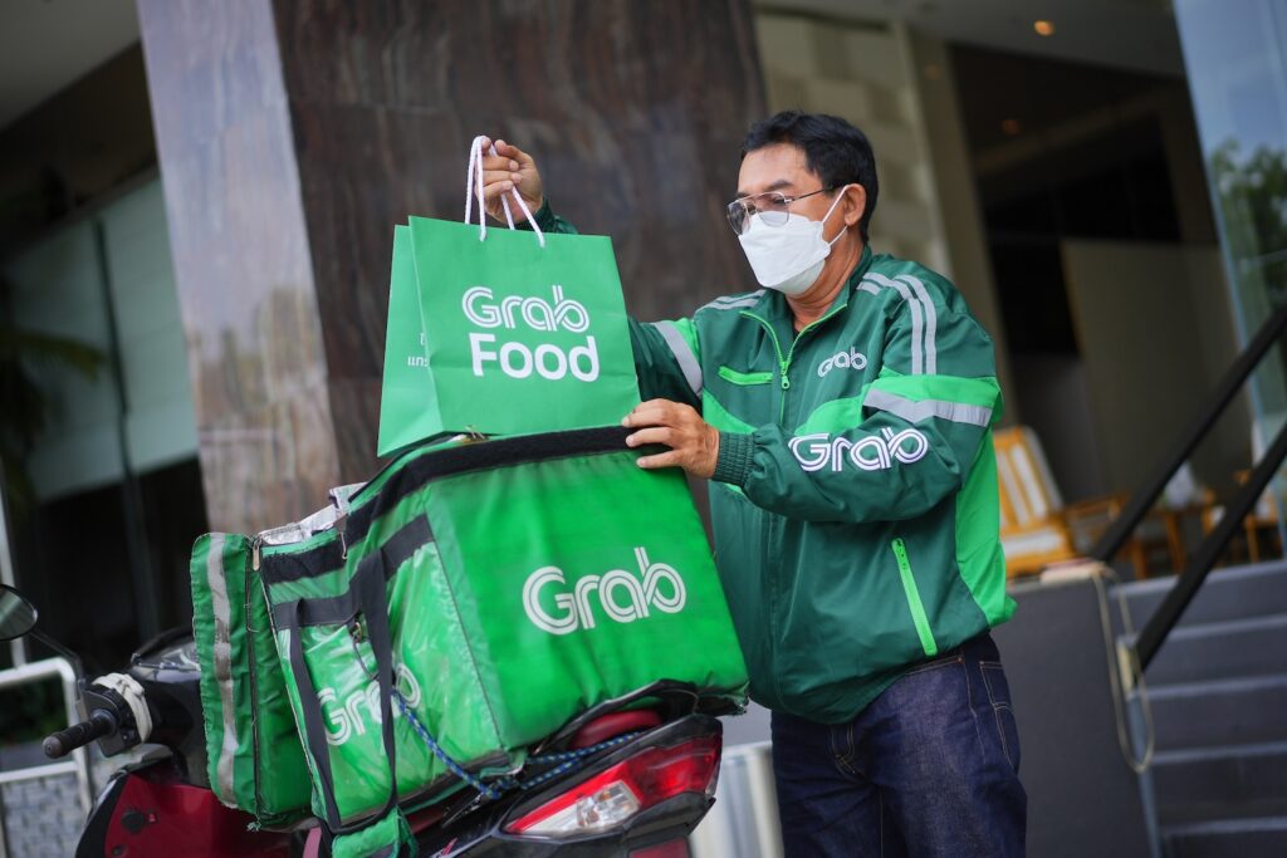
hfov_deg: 36.2
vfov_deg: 24.6
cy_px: 429
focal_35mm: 55
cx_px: 644
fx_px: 1966
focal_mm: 55
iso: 100
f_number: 1.8
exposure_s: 1/2000
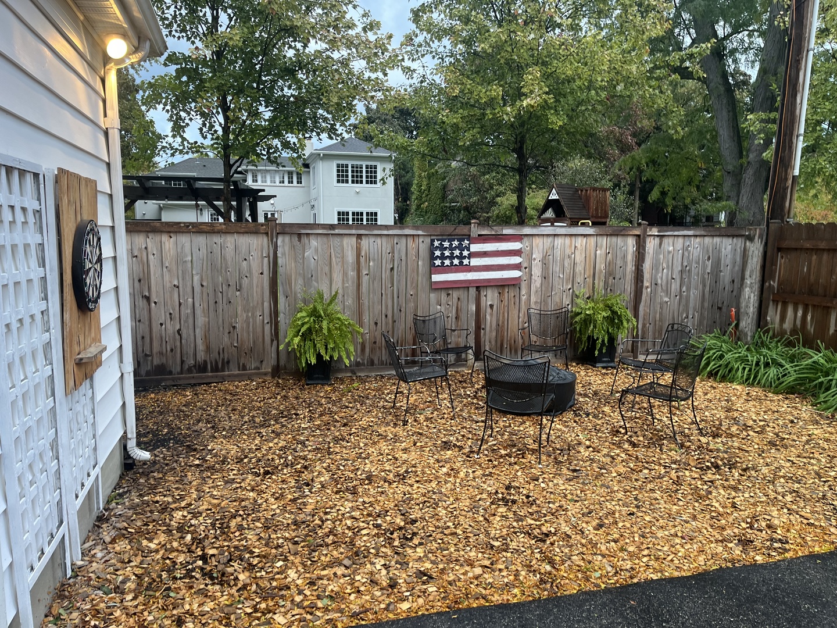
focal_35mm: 26
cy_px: 314
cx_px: 418
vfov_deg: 53.1
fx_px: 629
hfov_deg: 67.3
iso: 64
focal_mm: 5.1
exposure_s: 1/120
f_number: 1.6
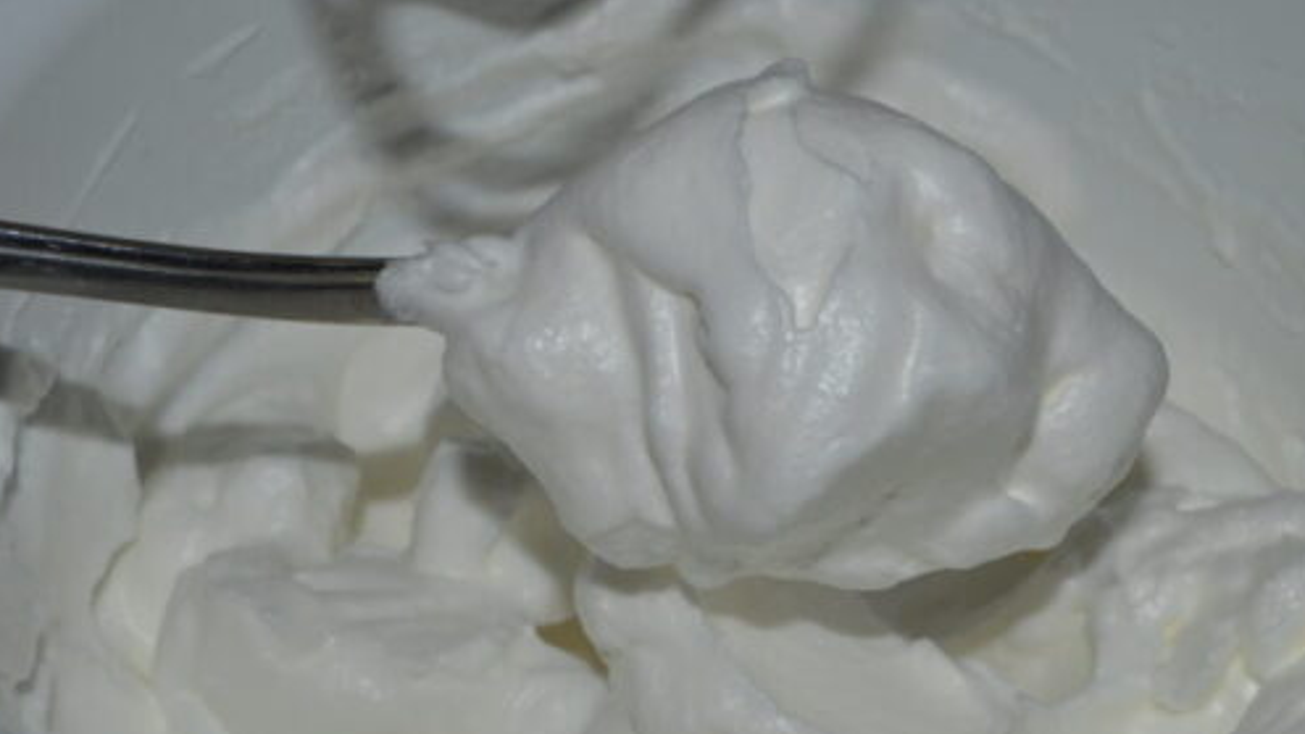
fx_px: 2457
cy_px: 504
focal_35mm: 71
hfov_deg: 29.6
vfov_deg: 16.9
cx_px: 813
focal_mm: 32
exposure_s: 1/60
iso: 100
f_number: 8
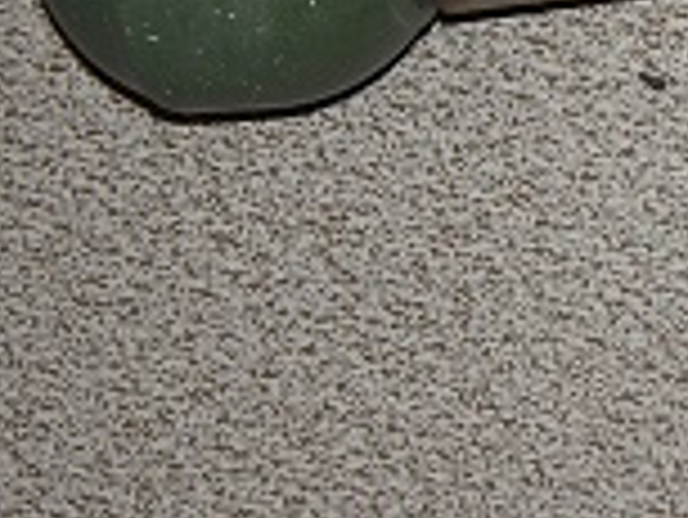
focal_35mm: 187
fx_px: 3720
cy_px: -59
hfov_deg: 10.5
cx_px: 715
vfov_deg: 7.9
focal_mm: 14.25
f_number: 3.9
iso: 100
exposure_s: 1/80
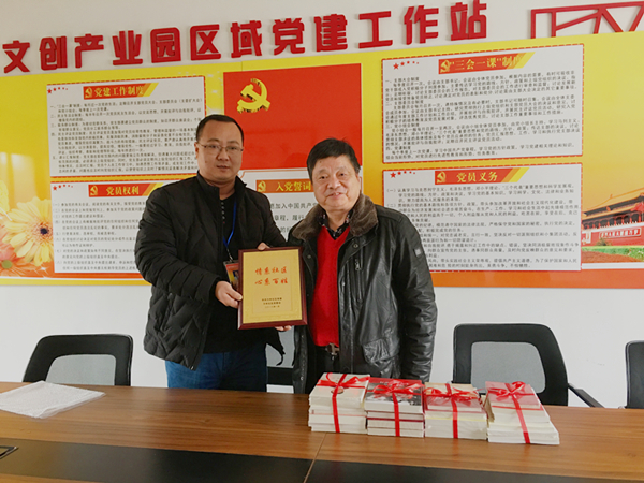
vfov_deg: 48.2
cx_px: 322
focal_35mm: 29
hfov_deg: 61.7
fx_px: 540
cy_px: 242
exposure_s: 1/17
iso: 80
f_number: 2.2
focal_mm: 4.15
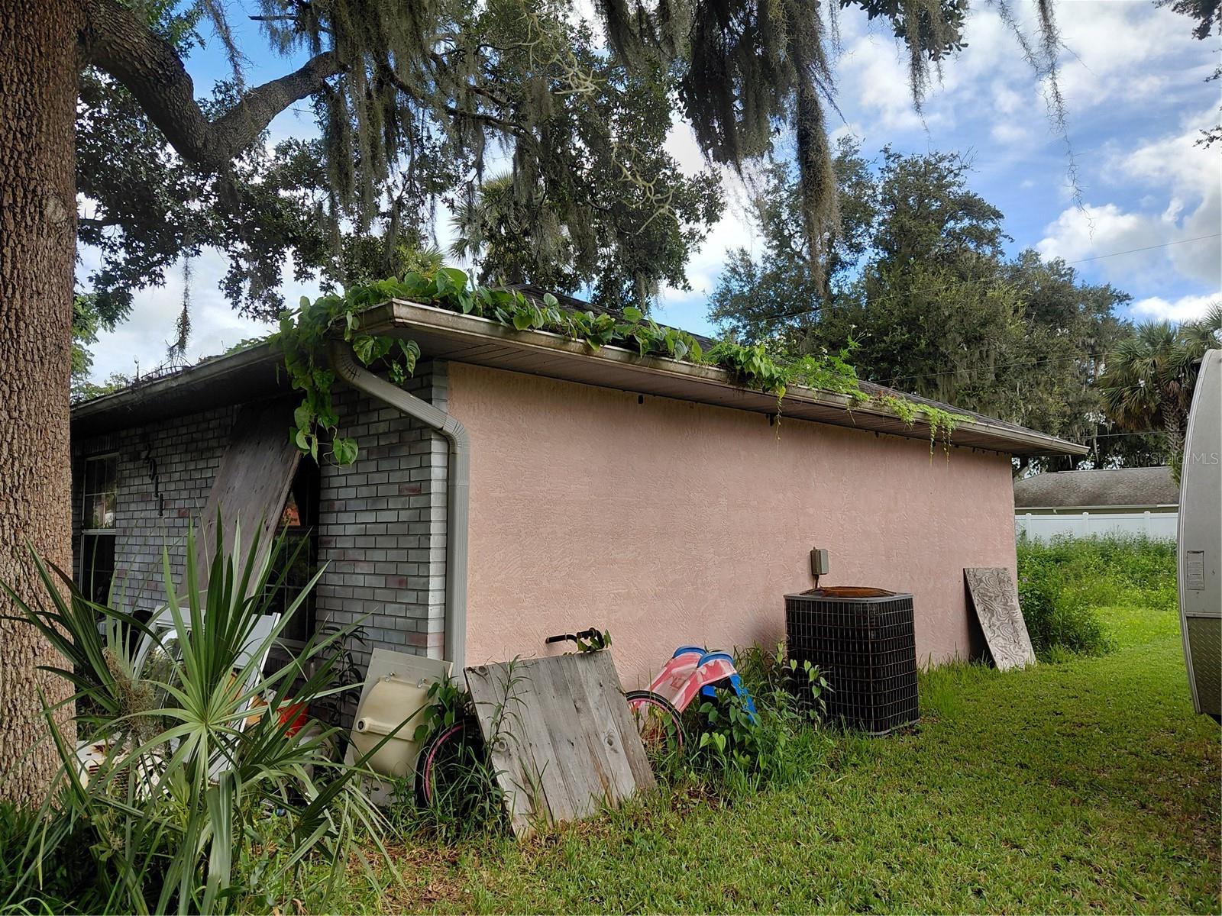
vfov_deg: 54.9
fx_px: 883
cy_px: 458
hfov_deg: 69.4
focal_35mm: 25
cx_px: 611
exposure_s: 1/953
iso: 50
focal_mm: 4.69
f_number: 1.8
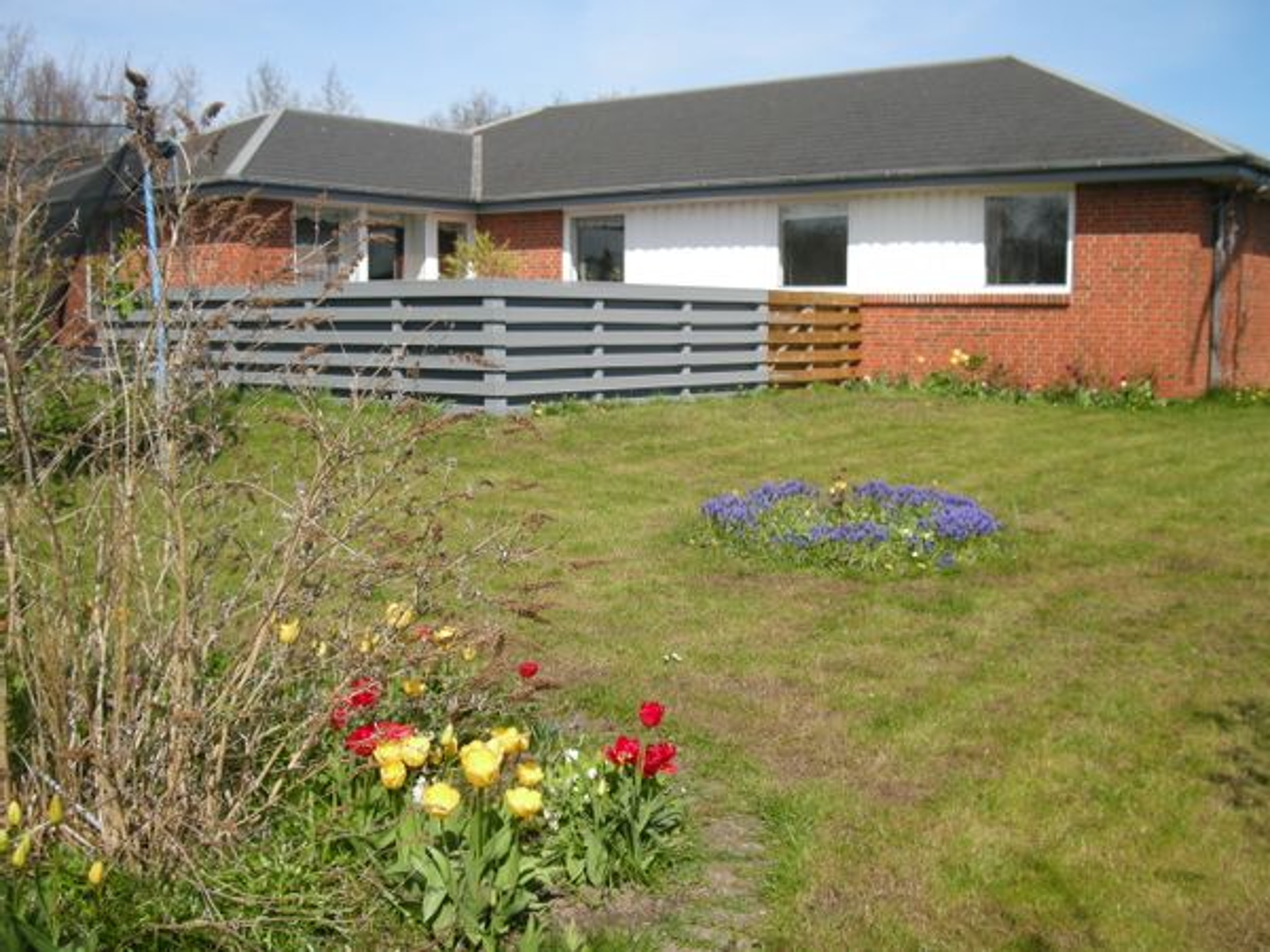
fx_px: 1357
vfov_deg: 38.7
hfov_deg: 50.1
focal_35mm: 37
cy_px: 476
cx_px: 635
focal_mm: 7.9
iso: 64
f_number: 8
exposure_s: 1/131
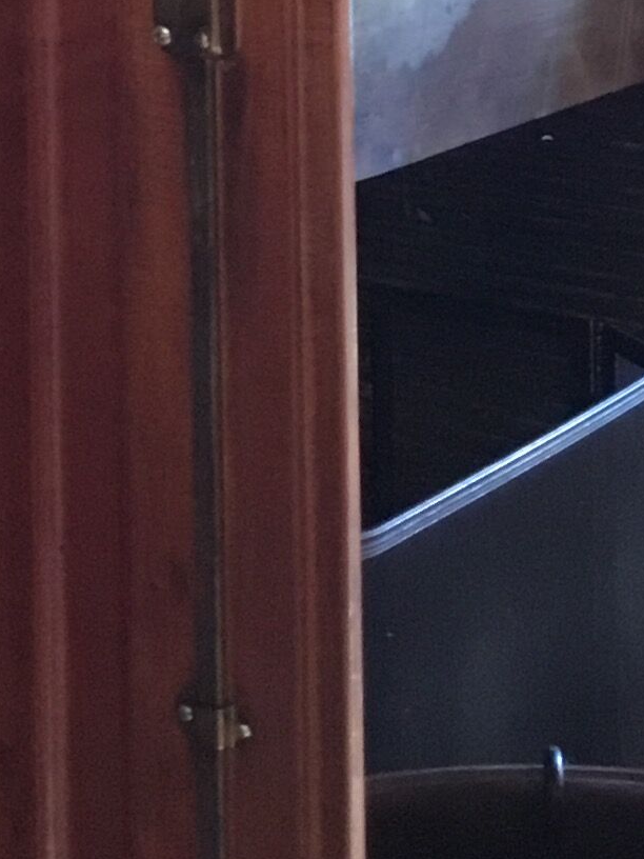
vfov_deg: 14.7
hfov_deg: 11.5
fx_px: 3076
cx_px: -267
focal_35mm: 124
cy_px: -461
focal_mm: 3.3
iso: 200
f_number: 2.4
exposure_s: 1/33
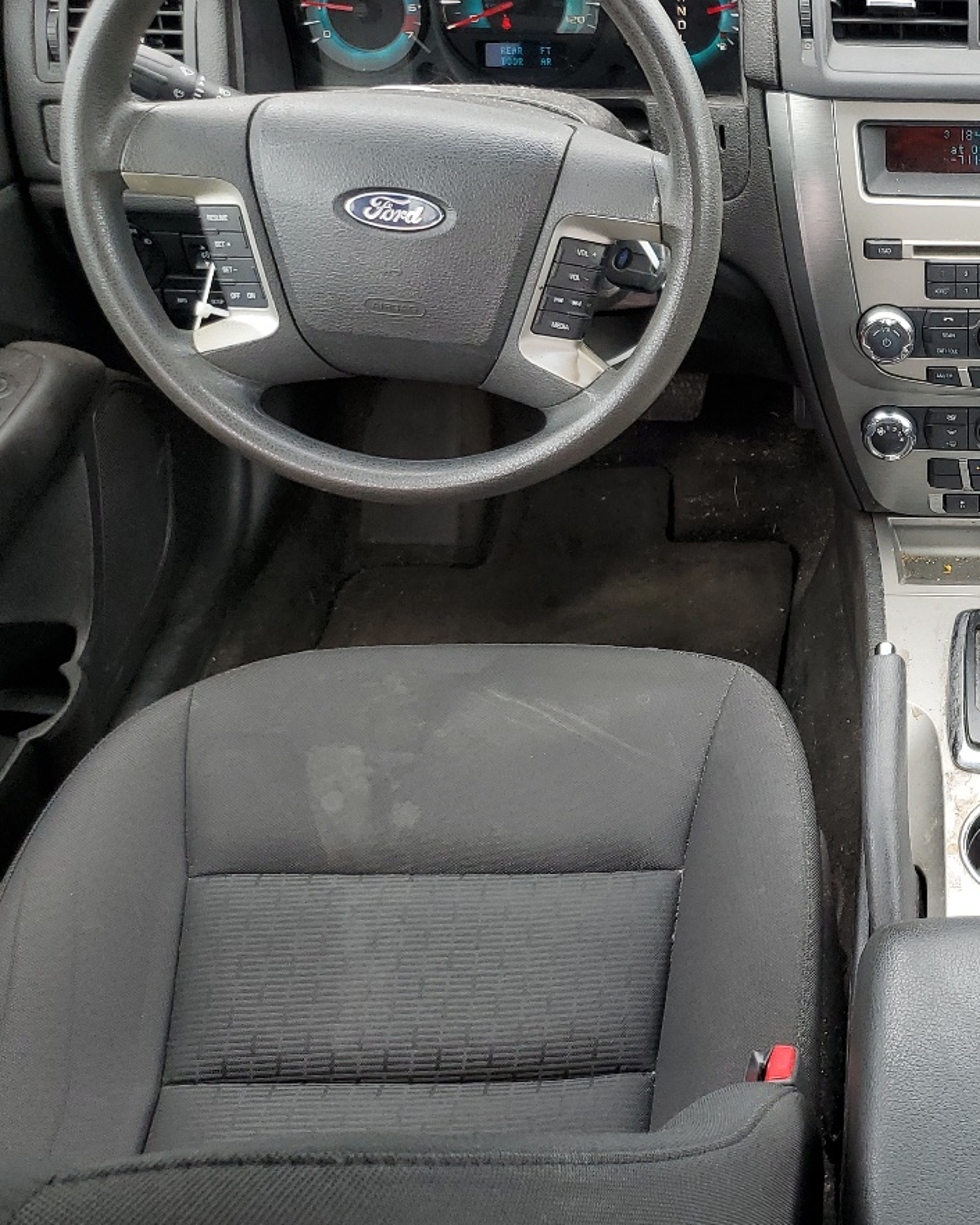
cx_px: 1020
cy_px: 580
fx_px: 1668
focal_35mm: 46
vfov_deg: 40.3
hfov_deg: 30.1
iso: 50
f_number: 1.5
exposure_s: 1/175
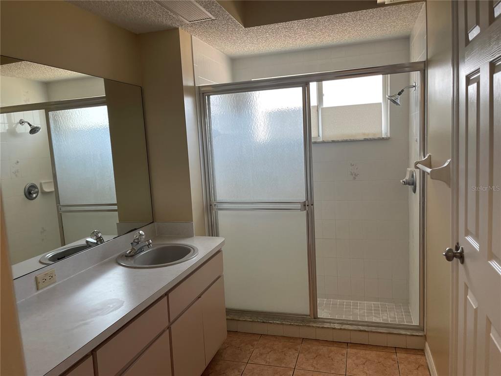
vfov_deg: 54.9
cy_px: 188
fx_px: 362
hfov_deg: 69.4
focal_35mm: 25
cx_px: 250
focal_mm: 5.1
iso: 125
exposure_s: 1/121
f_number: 1.6
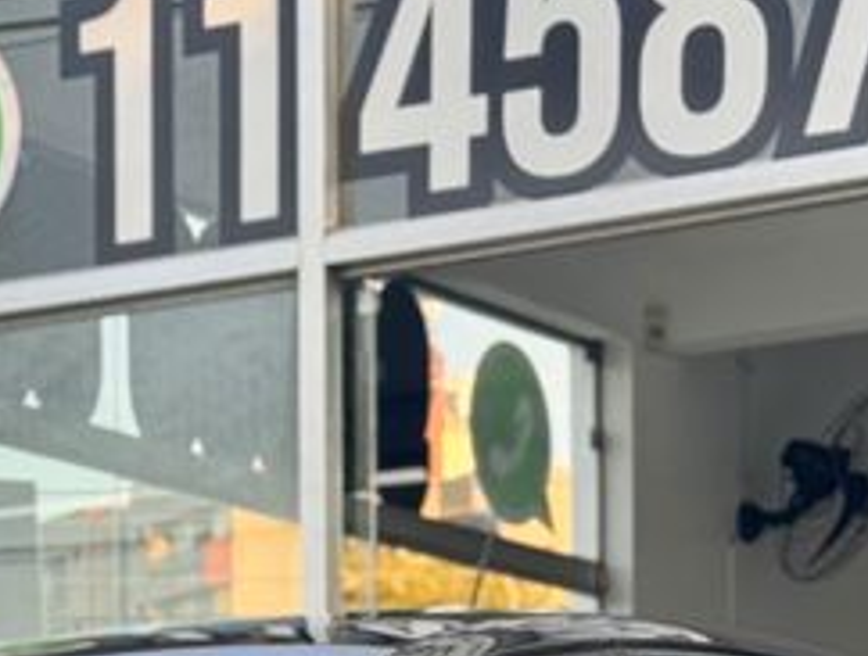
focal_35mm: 189
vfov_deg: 7.6
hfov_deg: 10.3
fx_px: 4753
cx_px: -84
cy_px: 1212
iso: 64
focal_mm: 6.76
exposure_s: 1/208
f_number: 1.78
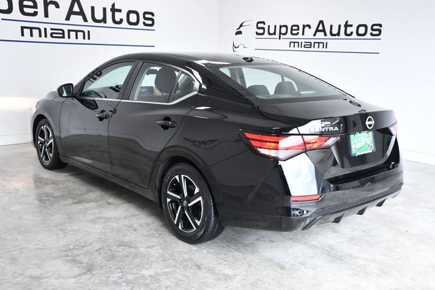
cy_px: 145
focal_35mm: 36
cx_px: 218
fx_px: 435
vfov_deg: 36.8
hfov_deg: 53.2
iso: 2500
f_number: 9
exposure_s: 1/320
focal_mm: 24
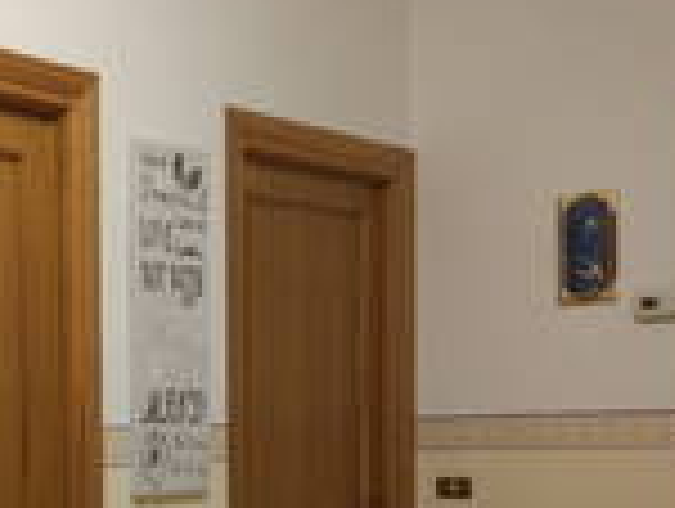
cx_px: 4
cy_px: 544
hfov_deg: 27.3
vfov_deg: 21.0
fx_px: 1309
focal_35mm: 67
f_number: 2
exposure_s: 1/25
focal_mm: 4.26
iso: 394
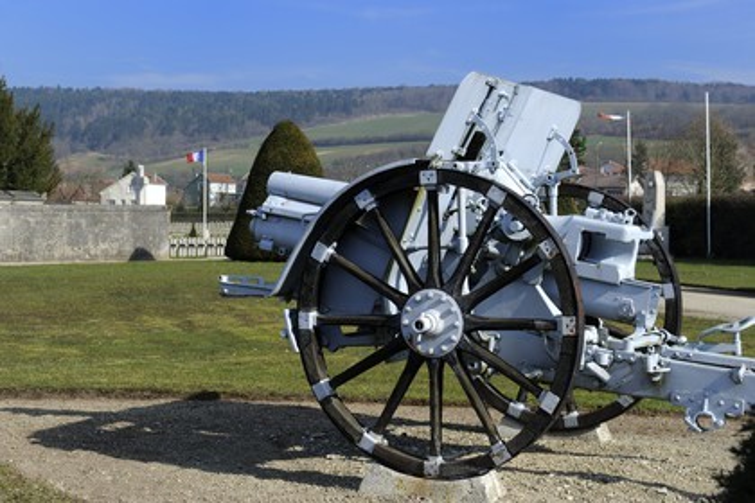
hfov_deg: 33.4
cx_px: 378
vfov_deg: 22.6
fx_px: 1258
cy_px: 252
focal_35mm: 60
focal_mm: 60
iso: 200
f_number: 10
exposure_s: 1/250
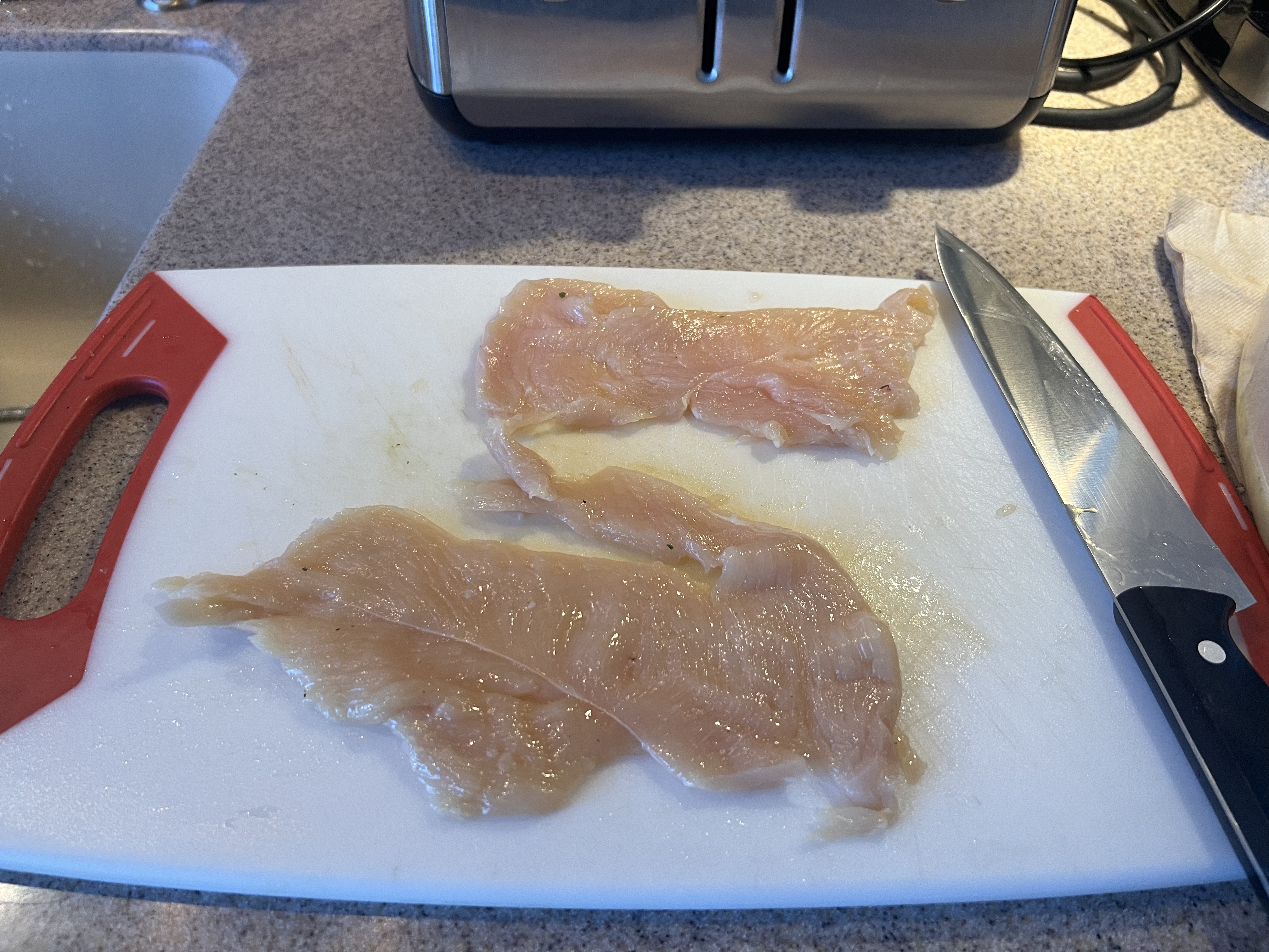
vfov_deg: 53.1
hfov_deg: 67.3
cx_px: 634
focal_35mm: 26
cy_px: 476
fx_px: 953
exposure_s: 1/60
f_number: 1.5
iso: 160
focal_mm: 5.7
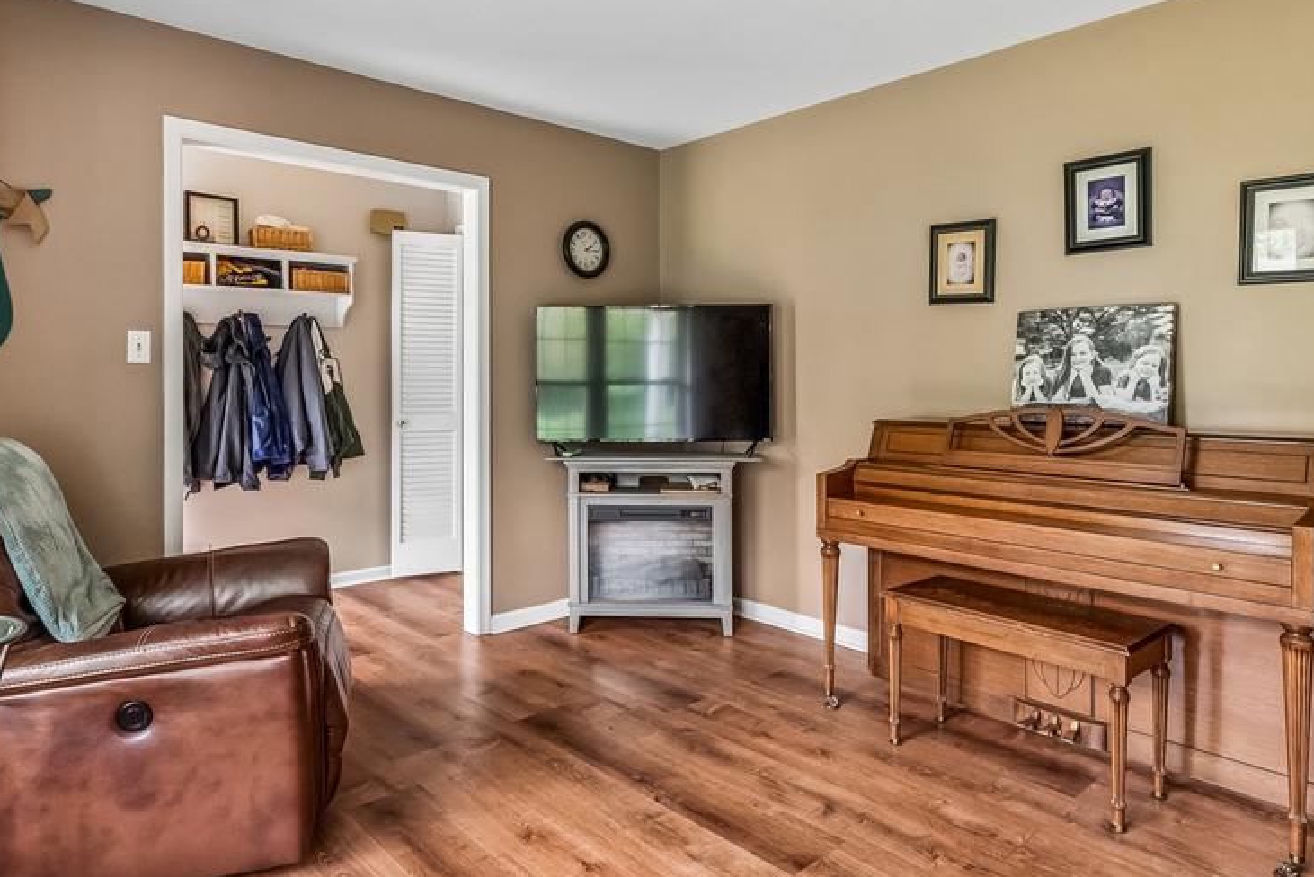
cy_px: 402
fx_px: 767
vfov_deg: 59.5
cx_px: 644
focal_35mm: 21
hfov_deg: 81.2
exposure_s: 1/20
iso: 400
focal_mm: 10
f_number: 5.6
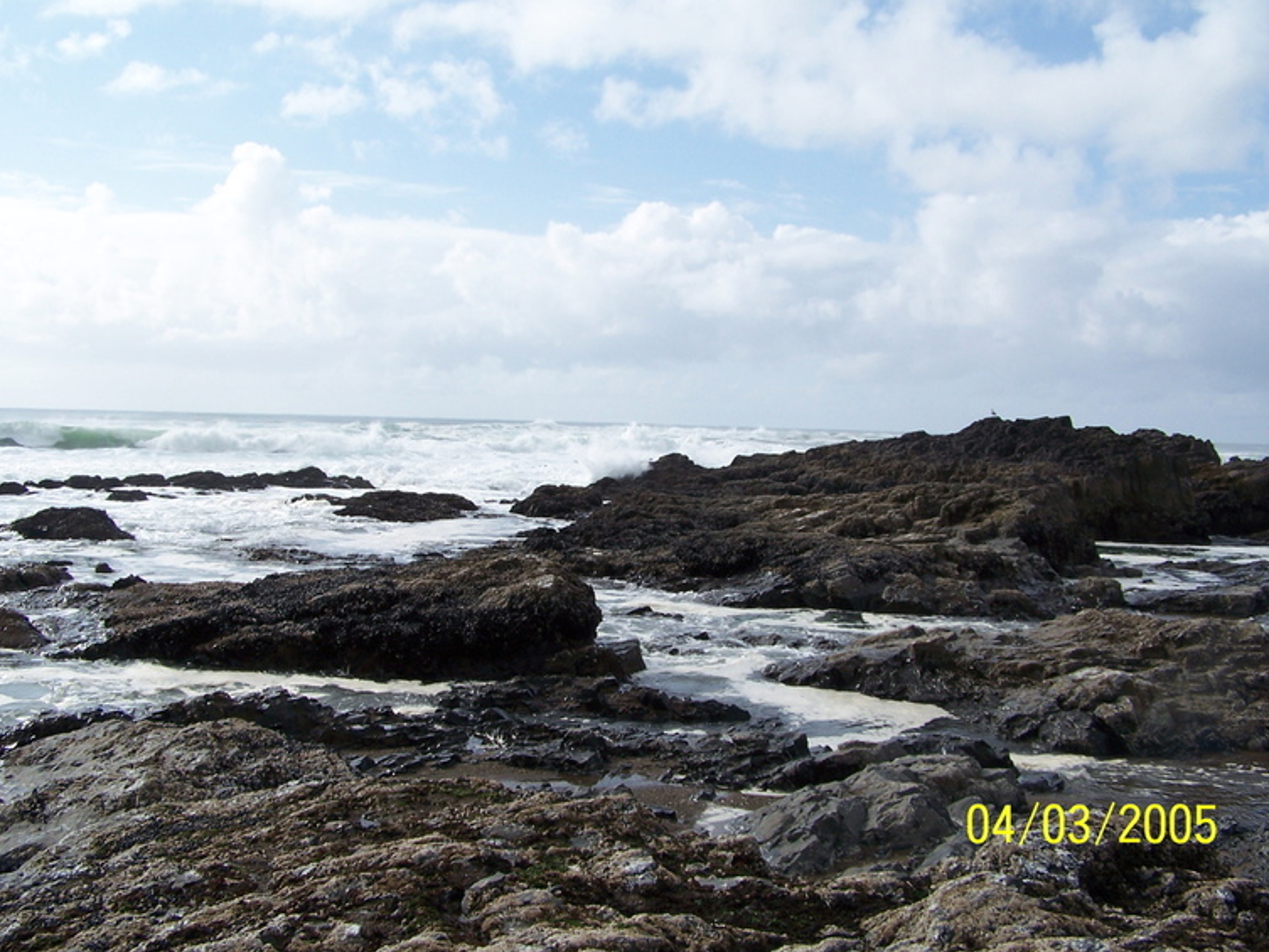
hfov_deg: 47.9
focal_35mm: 39
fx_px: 1430
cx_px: 638
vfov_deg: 36.8
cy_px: 465
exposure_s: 1/1000
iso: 80
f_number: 4
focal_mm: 6.3
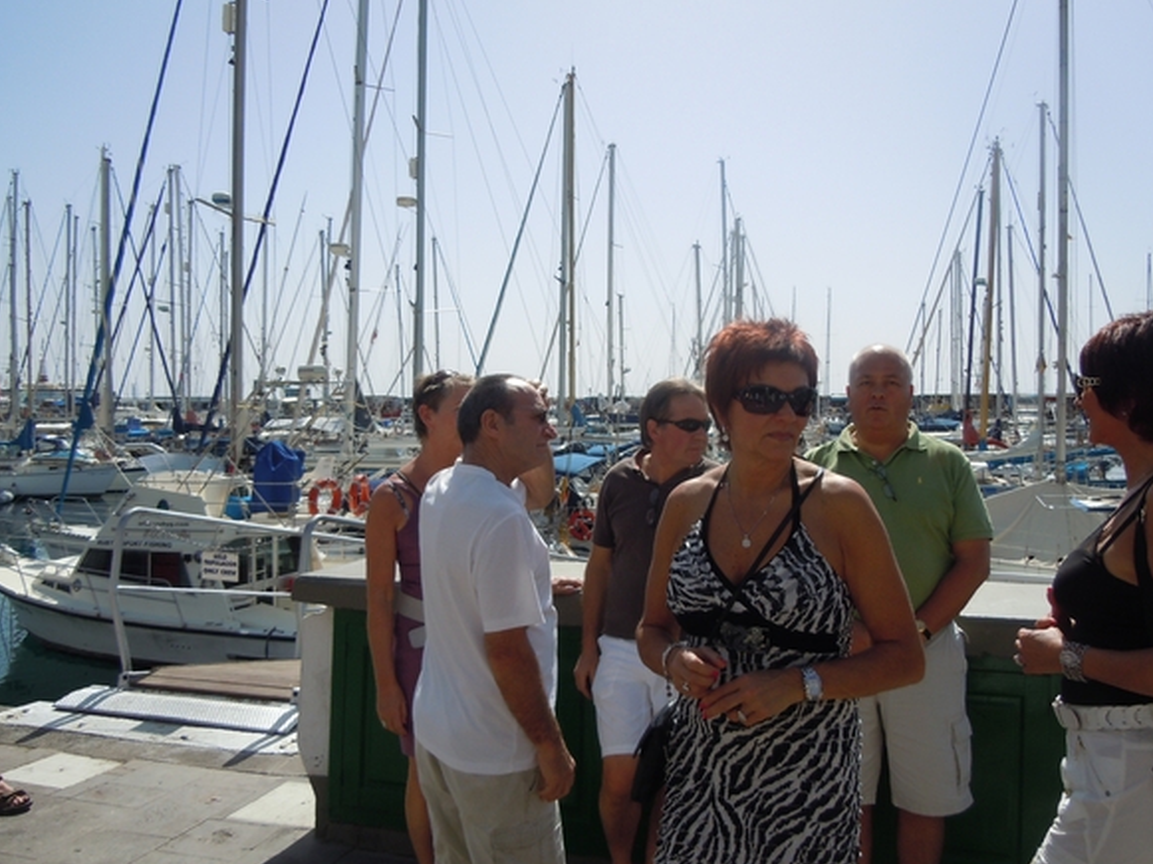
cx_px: 583
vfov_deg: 45.4
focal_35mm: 31
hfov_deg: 58.4
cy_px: 443
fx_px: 1032
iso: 100
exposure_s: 1/400
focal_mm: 5.4
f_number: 7
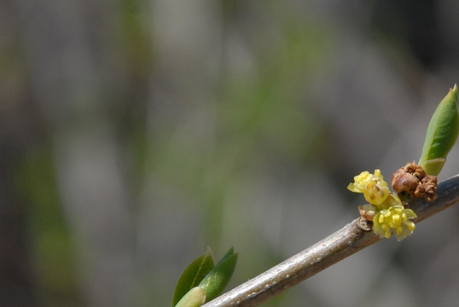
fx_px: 4735
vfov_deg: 3.7
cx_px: 381
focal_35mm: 371
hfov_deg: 5.5
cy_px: 197
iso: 400
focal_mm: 130
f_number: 10
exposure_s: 1/350
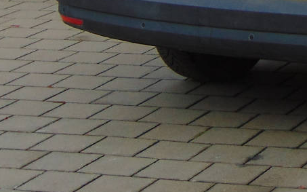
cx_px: 454
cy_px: -130
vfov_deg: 6.9
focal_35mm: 187
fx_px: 1564
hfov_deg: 10.8
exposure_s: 1/200
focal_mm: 9
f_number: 3.5
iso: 80
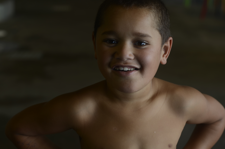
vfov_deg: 18.1
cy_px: 74
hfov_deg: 27.0
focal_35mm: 75
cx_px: 112
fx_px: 468
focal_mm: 50
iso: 100
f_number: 3.5
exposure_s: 1/50
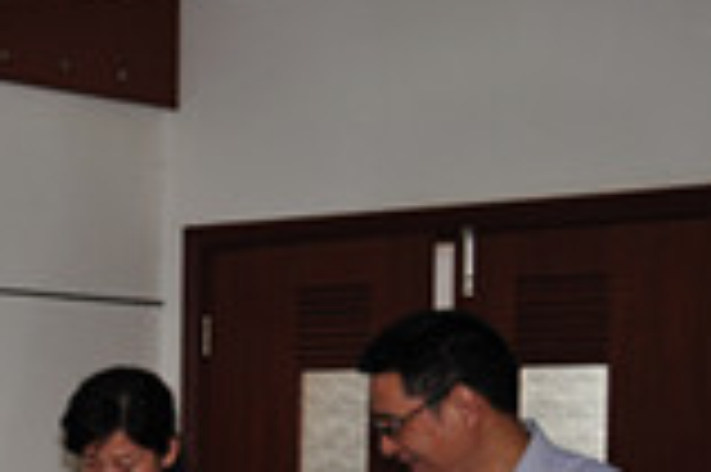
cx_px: -500
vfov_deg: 11.3
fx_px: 2366
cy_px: 512
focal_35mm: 120
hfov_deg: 15.2
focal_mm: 21
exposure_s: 1/60
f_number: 3.8
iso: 200
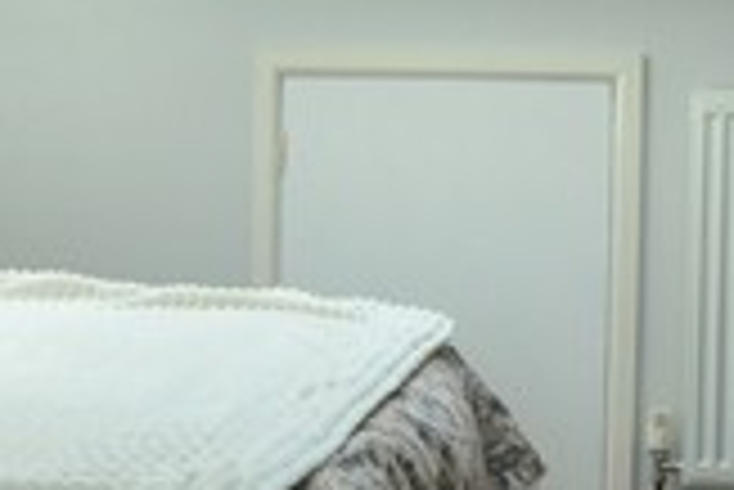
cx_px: 207
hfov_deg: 21.5
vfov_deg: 14.5
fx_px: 1918
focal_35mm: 94
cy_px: 153
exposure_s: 1/125
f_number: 5.6
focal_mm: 10
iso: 400
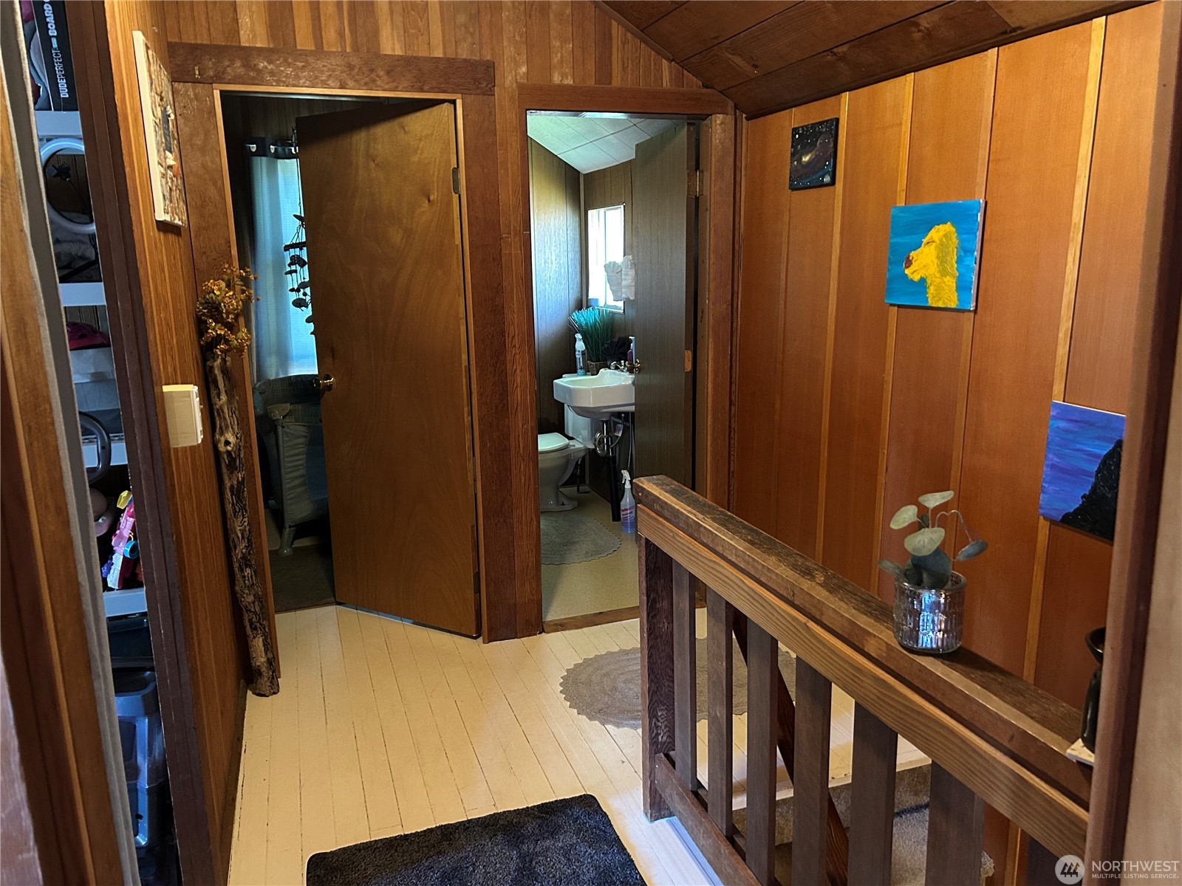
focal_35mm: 26
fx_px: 888
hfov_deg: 67.3
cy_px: 443
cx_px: 591
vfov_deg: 53.1
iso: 640
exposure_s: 1/30
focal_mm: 5.7
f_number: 1.5
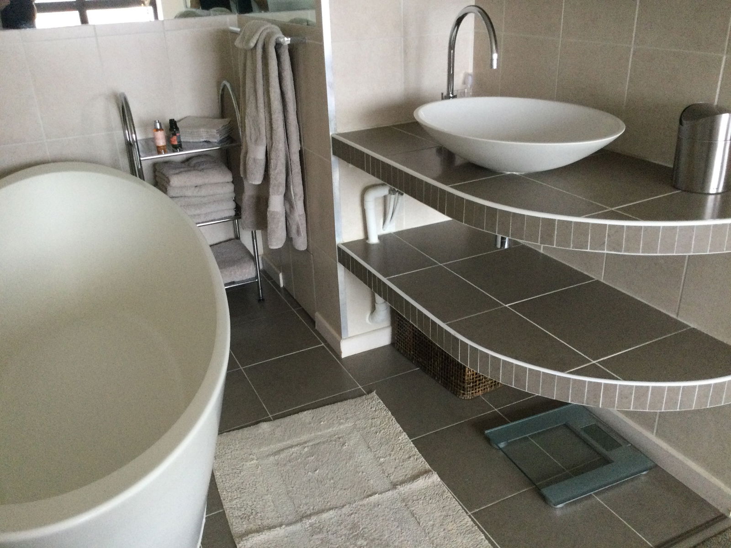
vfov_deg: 45.4
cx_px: 366
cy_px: 274
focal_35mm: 31
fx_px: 655
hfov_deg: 58.4
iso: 200
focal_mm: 3.3
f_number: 2.4
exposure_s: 1/33
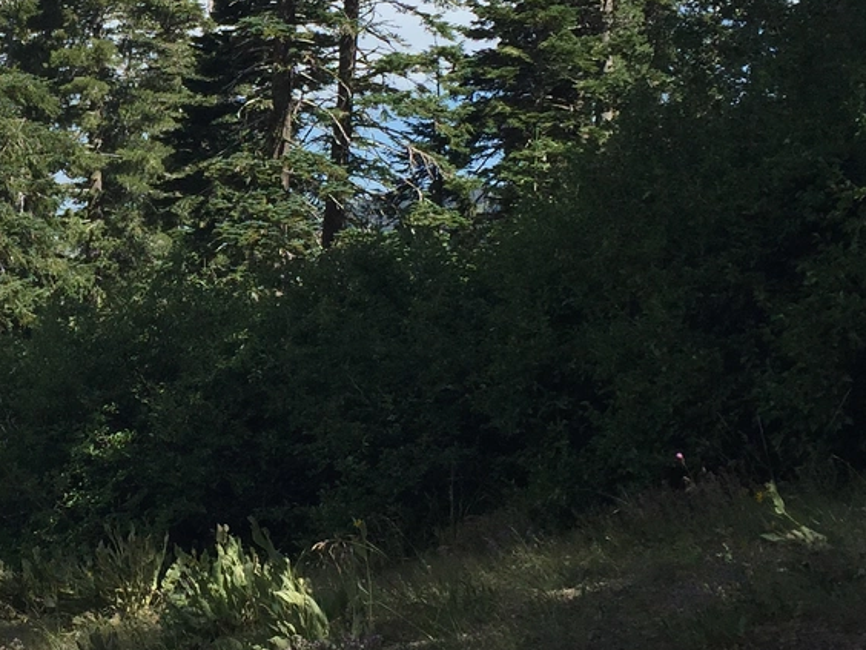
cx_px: 58
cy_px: 230
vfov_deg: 19.8
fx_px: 1851
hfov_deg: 25.4
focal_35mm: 74
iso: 32
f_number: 2.2
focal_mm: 4.15
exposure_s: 1/1980
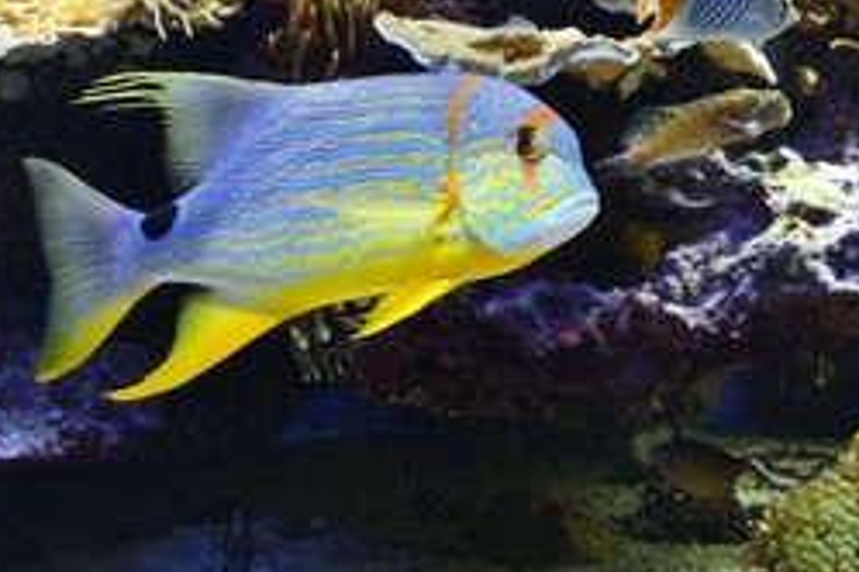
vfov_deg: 27.0
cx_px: 455
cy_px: 117
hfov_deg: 40.3
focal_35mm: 49
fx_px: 1169
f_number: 8
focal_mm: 29
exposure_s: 1/125
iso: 1600
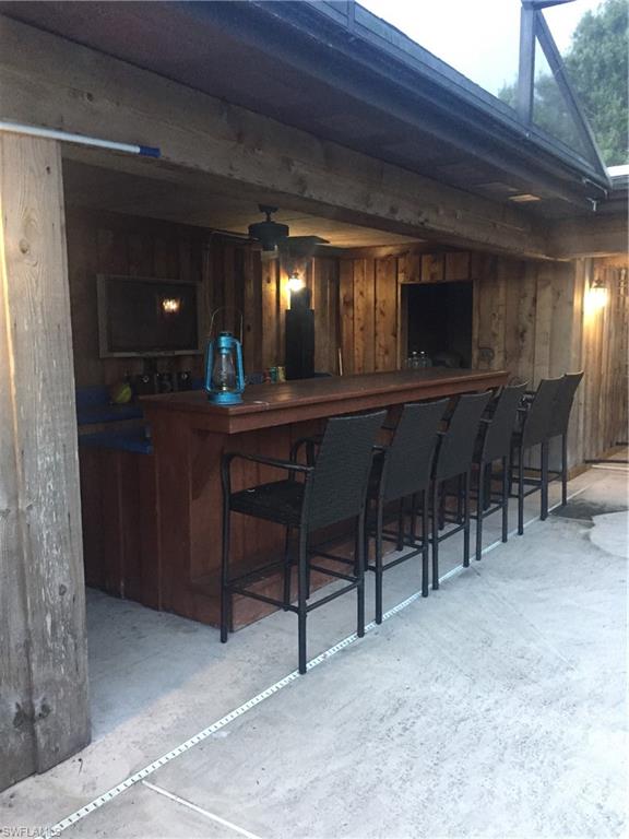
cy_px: 420
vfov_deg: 61.7
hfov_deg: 48.2
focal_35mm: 29
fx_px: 703
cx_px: 314
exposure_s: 1/20
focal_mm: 4.15
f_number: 2.2
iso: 250
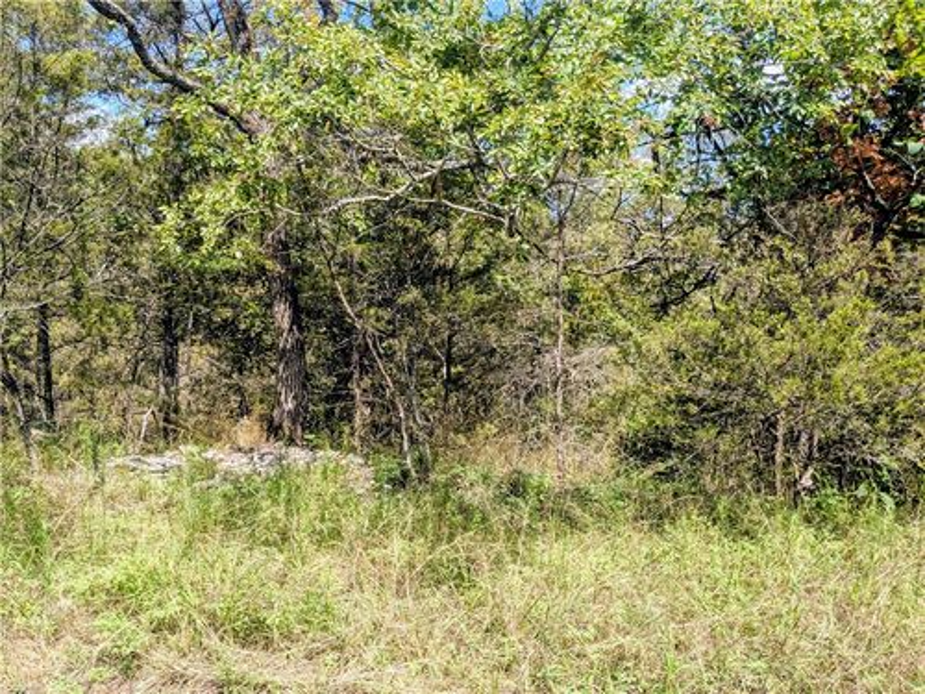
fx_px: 721
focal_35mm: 27
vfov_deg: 51.4
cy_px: 347
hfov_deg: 65.3
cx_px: 462
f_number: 1.73
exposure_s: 1/935
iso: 50
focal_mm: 4.38
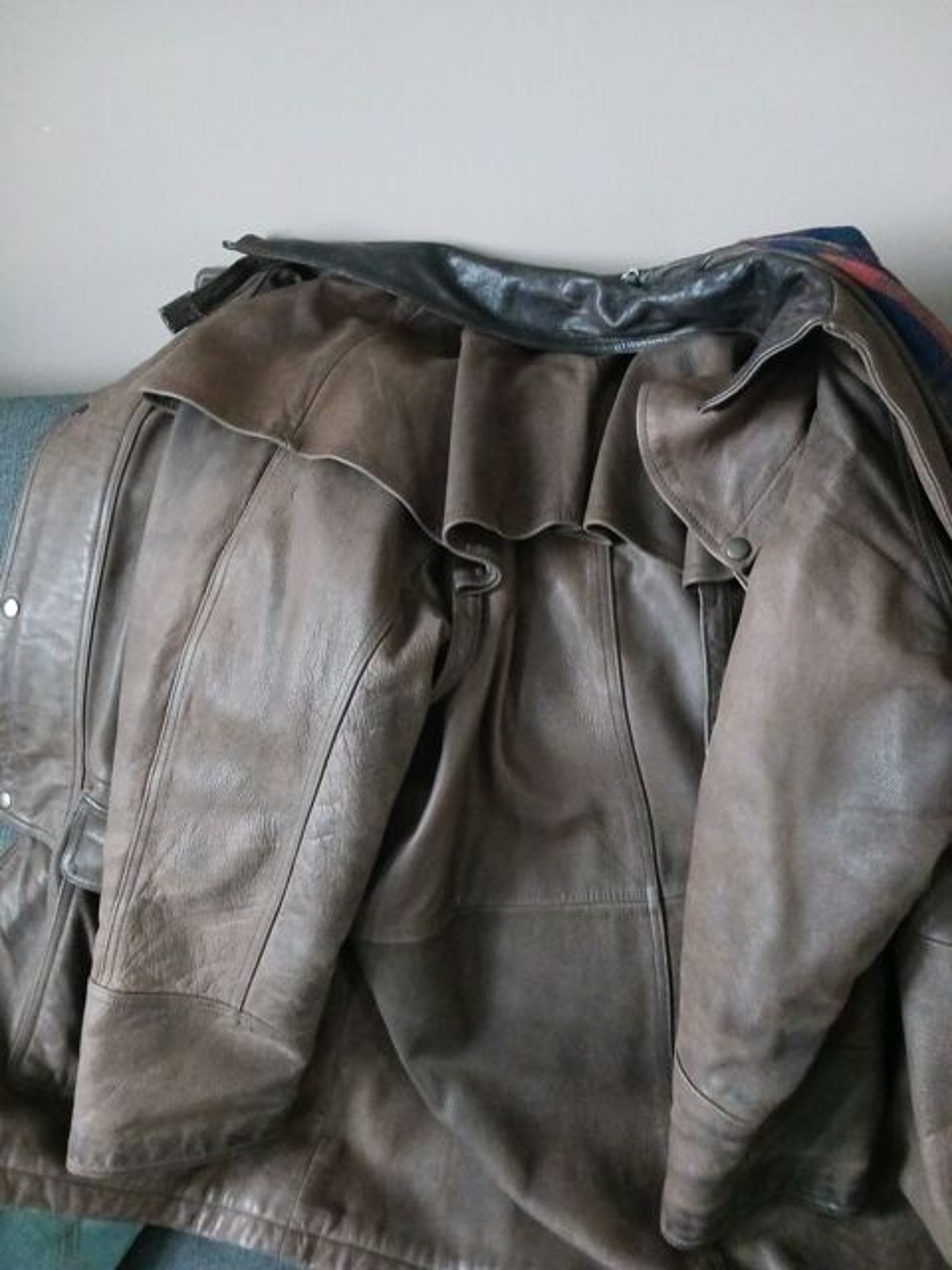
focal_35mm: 27
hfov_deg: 51.4
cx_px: 476
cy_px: 635
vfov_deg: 65.3
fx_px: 990
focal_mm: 4
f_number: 1.8
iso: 2000
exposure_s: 1/15
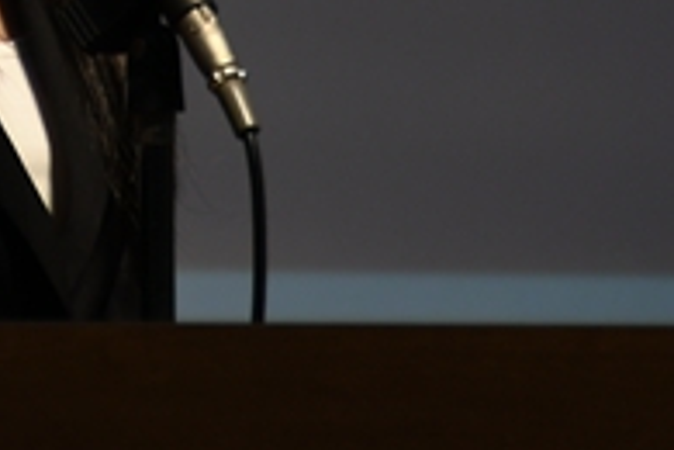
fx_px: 23027
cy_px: -431
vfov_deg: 1.1
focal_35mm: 1230
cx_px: -93
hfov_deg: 1.7
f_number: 5.6
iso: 500
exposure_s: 1/60
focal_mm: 200
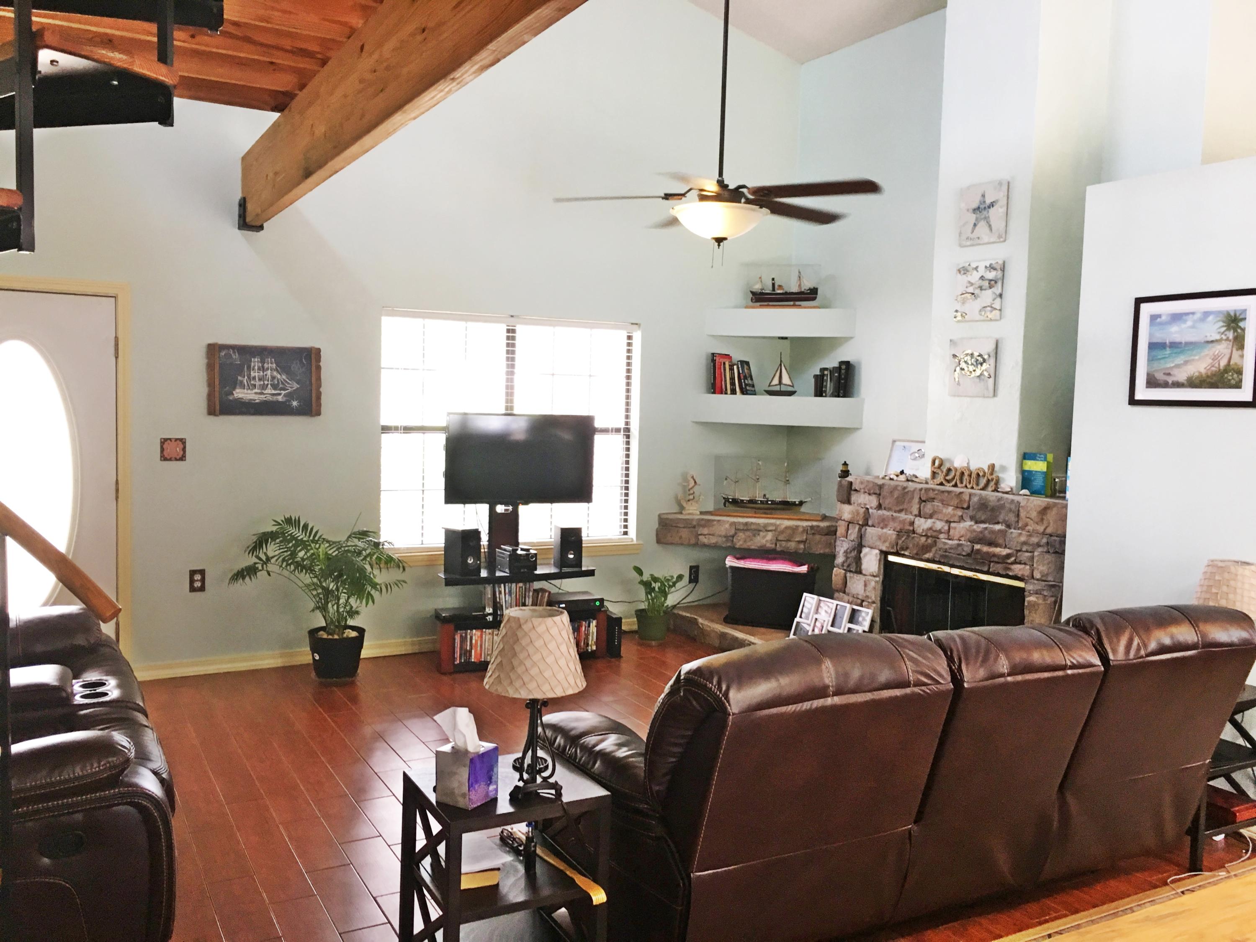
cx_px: 628
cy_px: 471
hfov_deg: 61.7
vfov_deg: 48.2
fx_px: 1052
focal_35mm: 29
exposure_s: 1/30
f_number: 2.2
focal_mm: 4.15
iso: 100
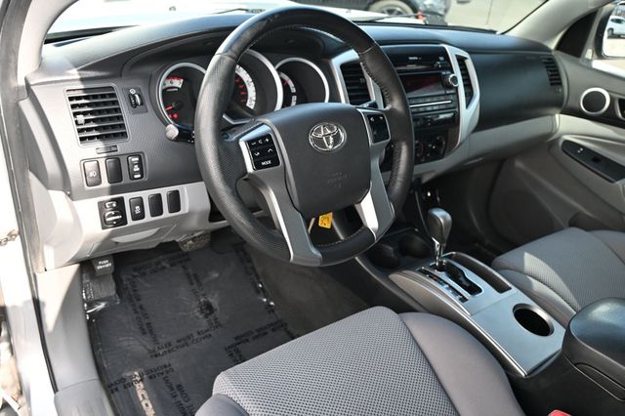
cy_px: 208
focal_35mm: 29
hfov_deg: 63.2
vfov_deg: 44.6
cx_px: 312
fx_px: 508
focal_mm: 19.5
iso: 400
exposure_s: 1/200
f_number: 3.8
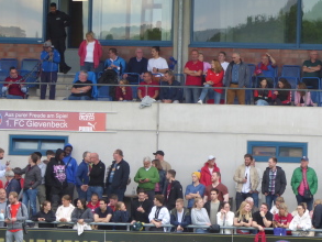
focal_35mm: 384
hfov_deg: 5.2
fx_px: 3573
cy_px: 91
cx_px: 213
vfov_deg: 3.9
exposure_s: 1/80
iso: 200
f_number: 5.6
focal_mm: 44.8
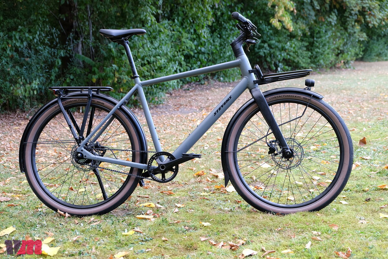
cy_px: 130
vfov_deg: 25.1
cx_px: 194
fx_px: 582
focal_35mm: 54
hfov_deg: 36.9
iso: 400
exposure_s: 1/60
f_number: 4
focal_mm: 35.8
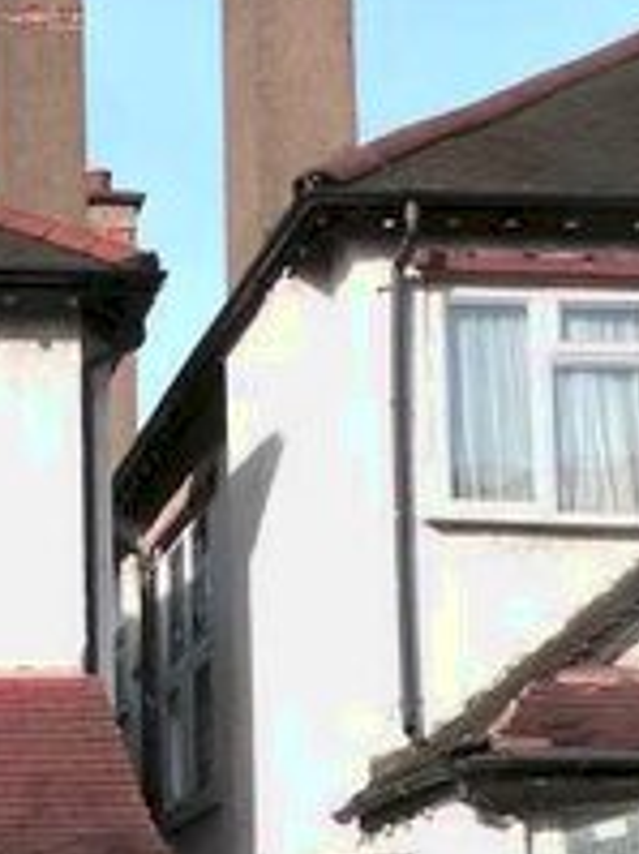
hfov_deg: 15.5
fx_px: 2168
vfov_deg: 21.7
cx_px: -309
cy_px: 787
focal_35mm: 88
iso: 160
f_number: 5.6
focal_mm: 4.5
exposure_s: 1/400
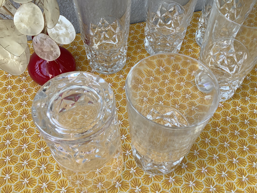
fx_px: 230
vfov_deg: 45.4
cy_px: 96
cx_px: 128
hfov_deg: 58.4
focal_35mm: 31
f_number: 2.4
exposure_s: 1/100
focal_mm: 3.3
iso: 25
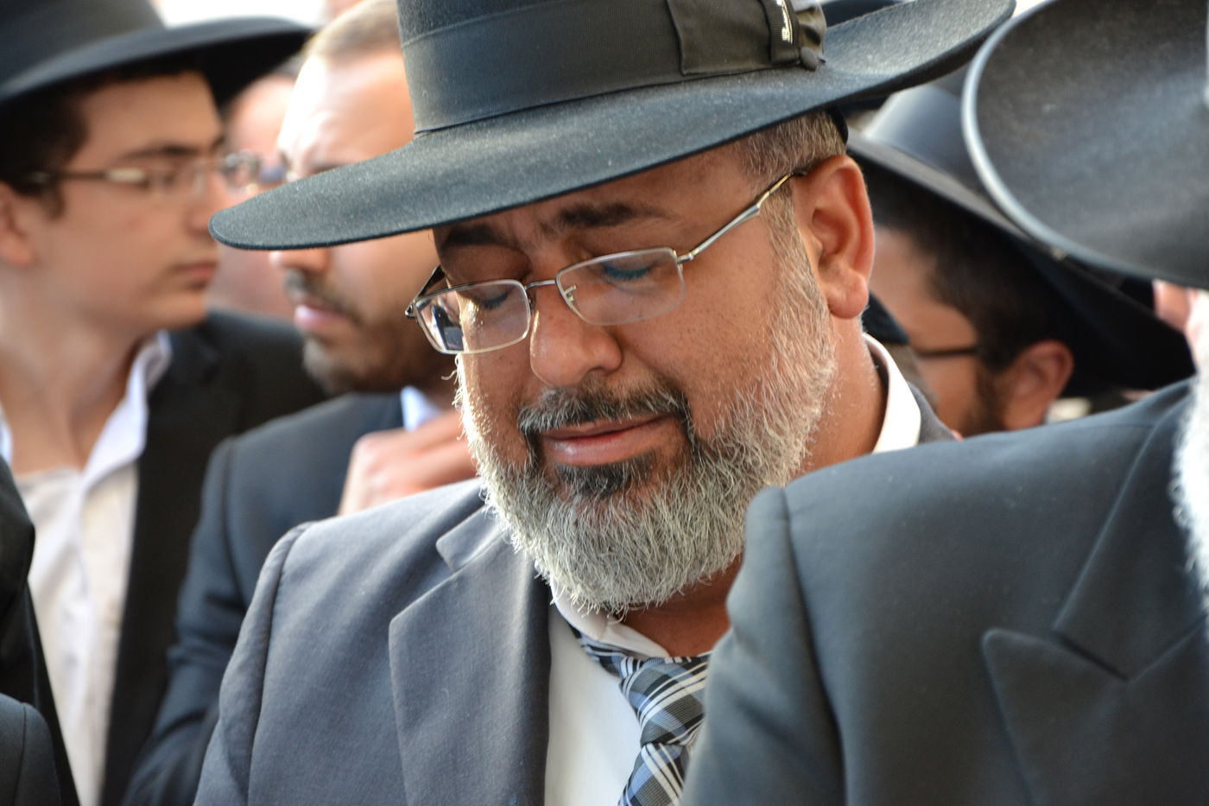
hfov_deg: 13.0
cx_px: 604
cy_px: 403
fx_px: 5288
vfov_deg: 8.7
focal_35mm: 158
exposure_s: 1/60
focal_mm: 105
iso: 900
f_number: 5.6
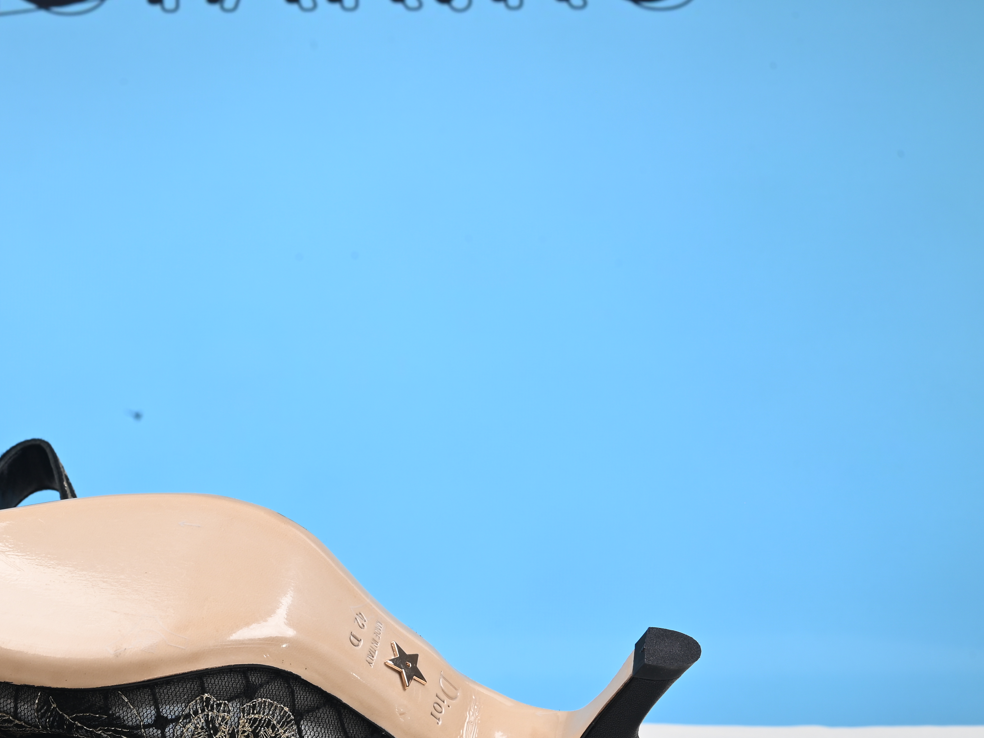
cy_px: 519
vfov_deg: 22.1
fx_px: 1876
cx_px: 238
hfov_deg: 28.9
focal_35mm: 66
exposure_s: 1/2.5
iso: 100
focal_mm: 40
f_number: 16
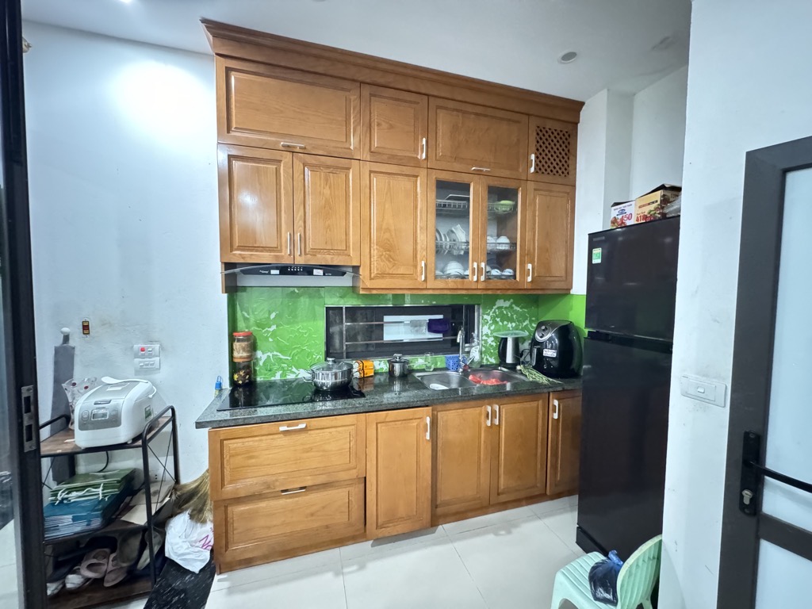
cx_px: 406
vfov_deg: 85.7
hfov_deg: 102.1
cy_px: 304
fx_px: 328
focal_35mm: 14
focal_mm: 2.22
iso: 2000
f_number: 2.2
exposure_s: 1/25
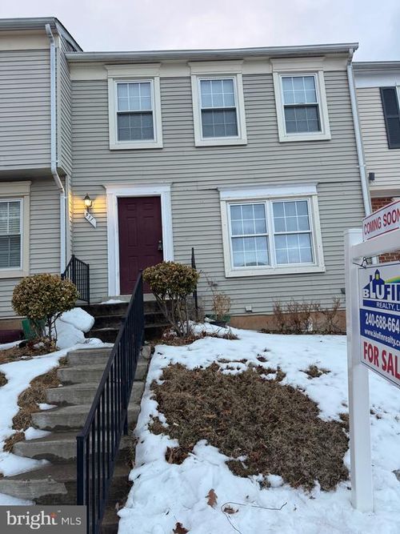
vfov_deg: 71.6
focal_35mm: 24
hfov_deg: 56.8
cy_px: 267
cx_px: 200
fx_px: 370
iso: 160
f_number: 1.78
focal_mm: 6.76
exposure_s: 1/120
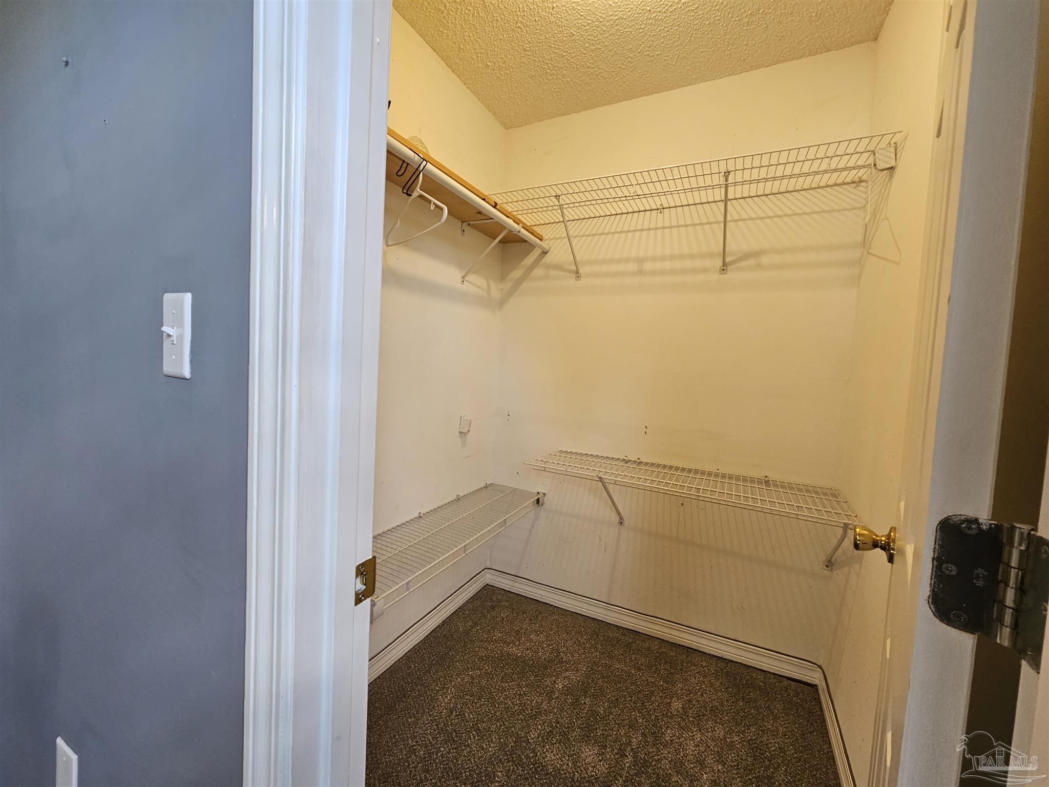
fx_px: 394
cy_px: 394
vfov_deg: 89.9
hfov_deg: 106.2
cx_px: 524
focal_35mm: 13
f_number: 2.2
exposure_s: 1/60
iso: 125
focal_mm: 2.2
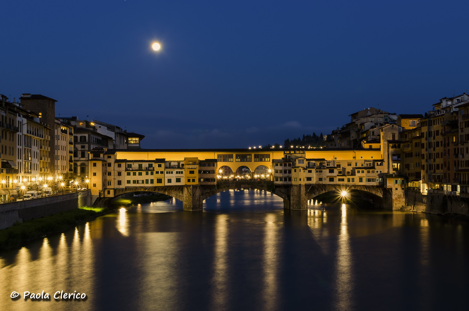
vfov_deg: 25.6
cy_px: 156
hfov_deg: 37.9
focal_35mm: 52
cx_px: 234
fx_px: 682
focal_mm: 35
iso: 100
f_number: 18
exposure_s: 15
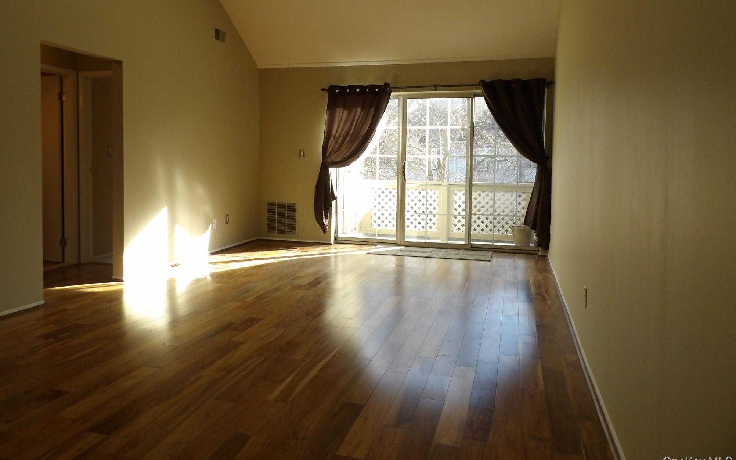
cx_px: 361
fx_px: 521
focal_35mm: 26
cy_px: 188
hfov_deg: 70.4
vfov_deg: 47.4
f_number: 2.8
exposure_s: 1/250
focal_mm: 4.3
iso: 200
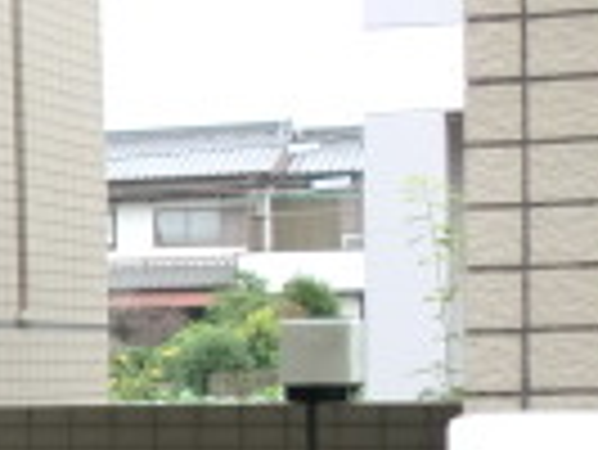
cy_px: 526
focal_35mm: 168
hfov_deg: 10.4
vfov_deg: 8.8
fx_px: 2905
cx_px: -773
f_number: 3.1
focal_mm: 6.3
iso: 64
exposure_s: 1/60
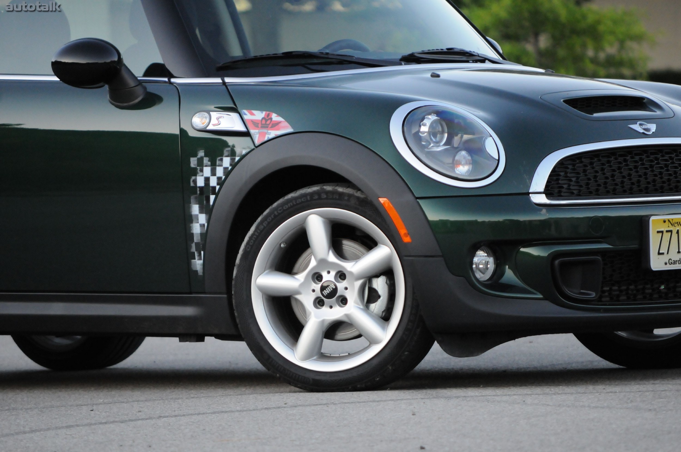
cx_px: 340
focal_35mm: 300
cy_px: 226
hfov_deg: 6.9
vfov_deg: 4.6
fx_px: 5669
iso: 2000
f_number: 5.6
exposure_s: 1/250
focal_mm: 200
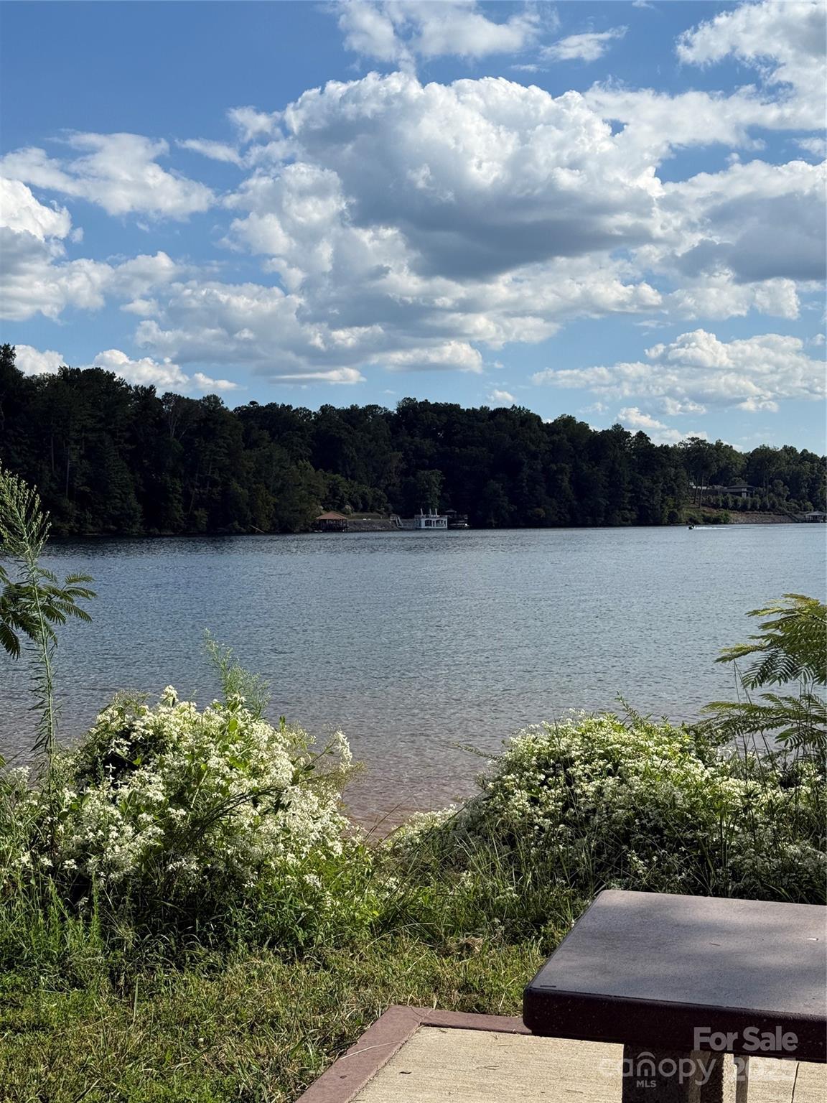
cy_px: 552
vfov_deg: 39.7
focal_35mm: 48
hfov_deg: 30.3
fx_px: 1529
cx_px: 414
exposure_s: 1/7143
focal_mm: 6.76
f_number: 1.78
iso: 64
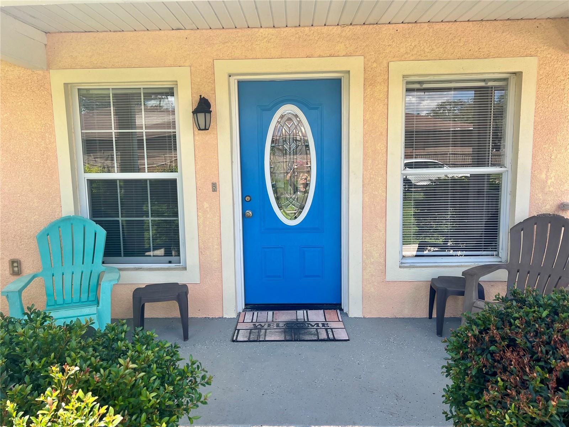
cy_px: 214
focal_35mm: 26
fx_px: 427
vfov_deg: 53.1
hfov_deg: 67.3
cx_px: 284
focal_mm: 5.7
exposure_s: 1/827
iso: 50
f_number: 1.5
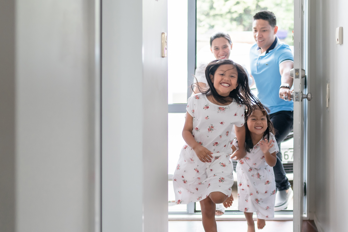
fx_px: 628
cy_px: 103
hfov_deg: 30.6
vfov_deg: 20.9
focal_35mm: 65
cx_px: 245
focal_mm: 35
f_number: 1.8
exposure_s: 1/400
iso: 400
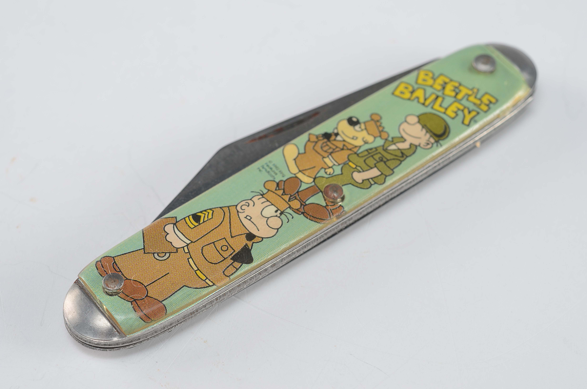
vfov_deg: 15.1
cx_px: 294
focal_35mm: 90
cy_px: 194
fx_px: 1464
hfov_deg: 22.7
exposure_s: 1/80
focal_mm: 60
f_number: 11
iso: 100
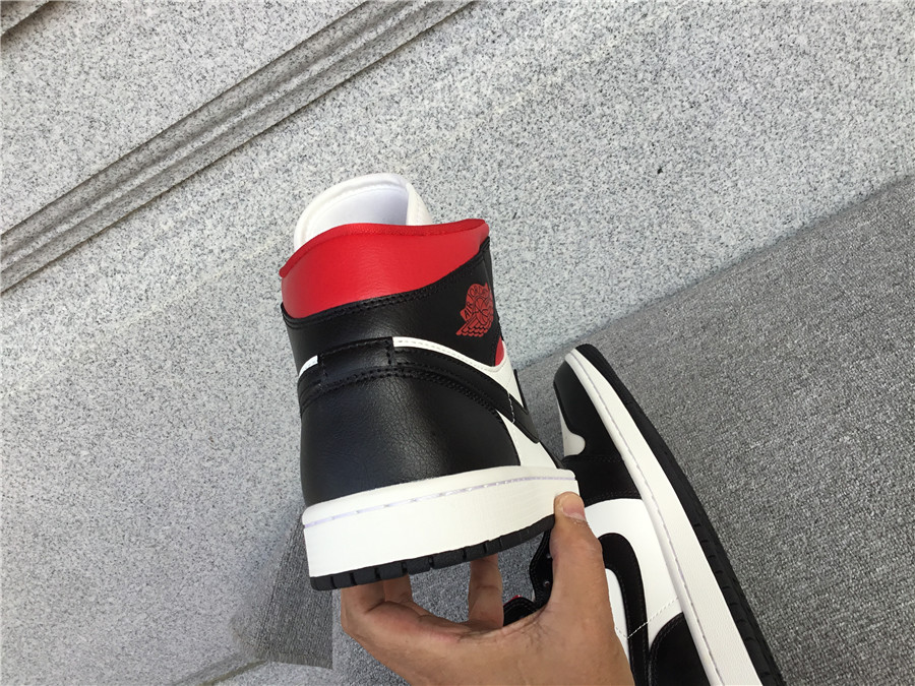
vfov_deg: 45.4
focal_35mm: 31
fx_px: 819
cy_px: 343
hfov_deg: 58.4
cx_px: 458
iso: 25
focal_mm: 3.3
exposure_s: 1/494
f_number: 2.4
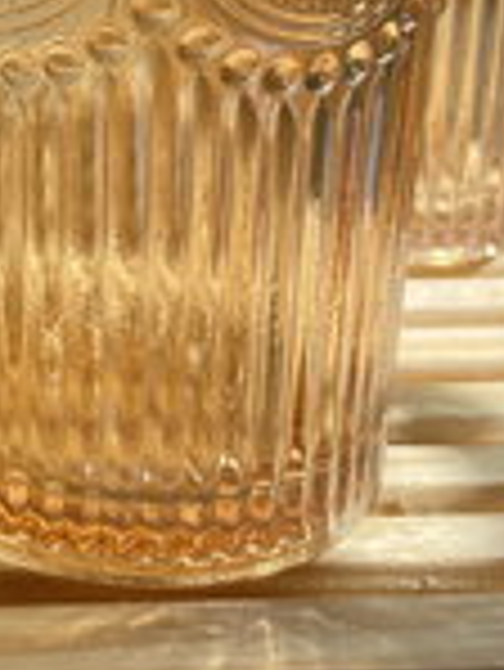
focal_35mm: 93
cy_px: -227
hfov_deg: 14.8
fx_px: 1803
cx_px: -261
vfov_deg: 19.3
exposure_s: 1/2398
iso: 50
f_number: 1.6
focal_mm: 4.2
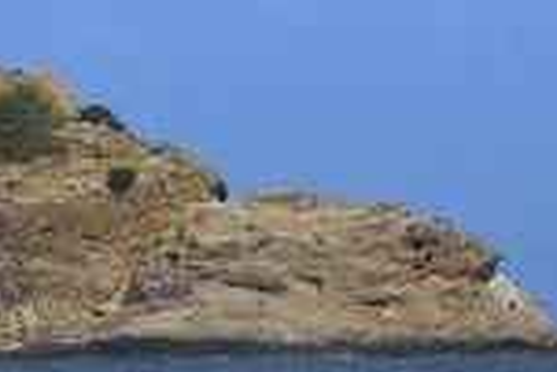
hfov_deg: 3.7
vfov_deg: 2.5
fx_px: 8626
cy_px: 158
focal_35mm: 557
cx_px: 177
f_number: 8
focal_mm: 200
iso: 200
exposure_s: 1/1000
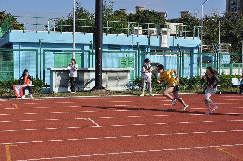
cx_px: 122
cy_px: 80
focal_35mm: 52
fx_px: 354
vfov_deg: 25.7
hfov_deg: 37.9
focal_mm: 35
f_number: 6.3
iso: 400
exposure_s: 1/1600
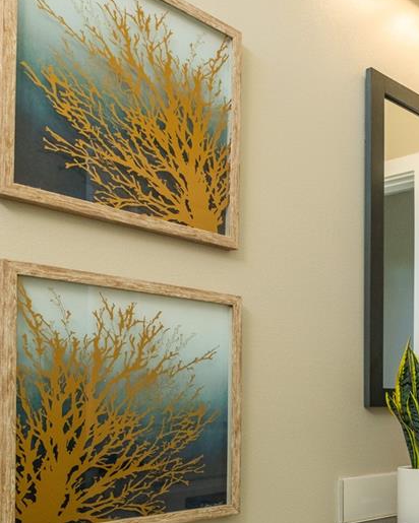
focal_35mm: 42
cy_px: 350
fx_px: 651
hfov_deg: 32.2
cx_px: 439
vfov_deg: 43.2
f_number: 4
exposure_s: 1/50
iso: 320
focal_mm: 10
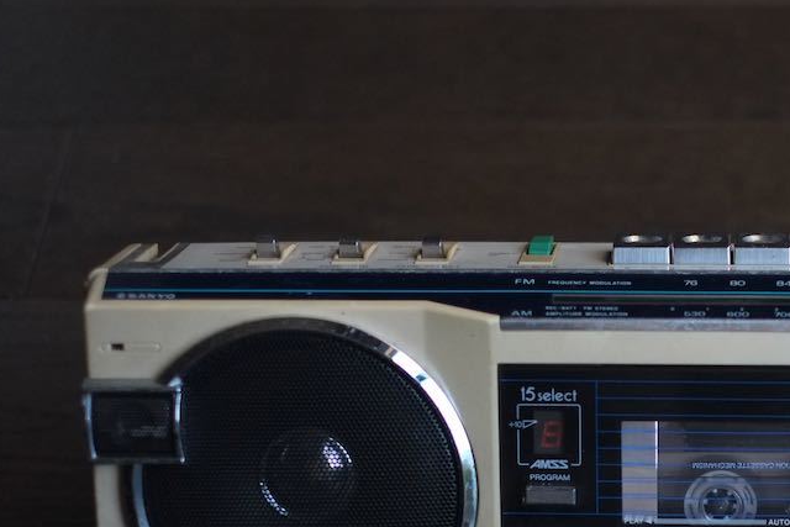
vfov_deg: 12.9
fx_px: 2326
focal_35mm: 106
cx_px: 763
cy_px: 443
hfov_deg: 18.8
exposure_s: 1/1200
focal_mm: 35
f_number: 1.8
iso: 1600
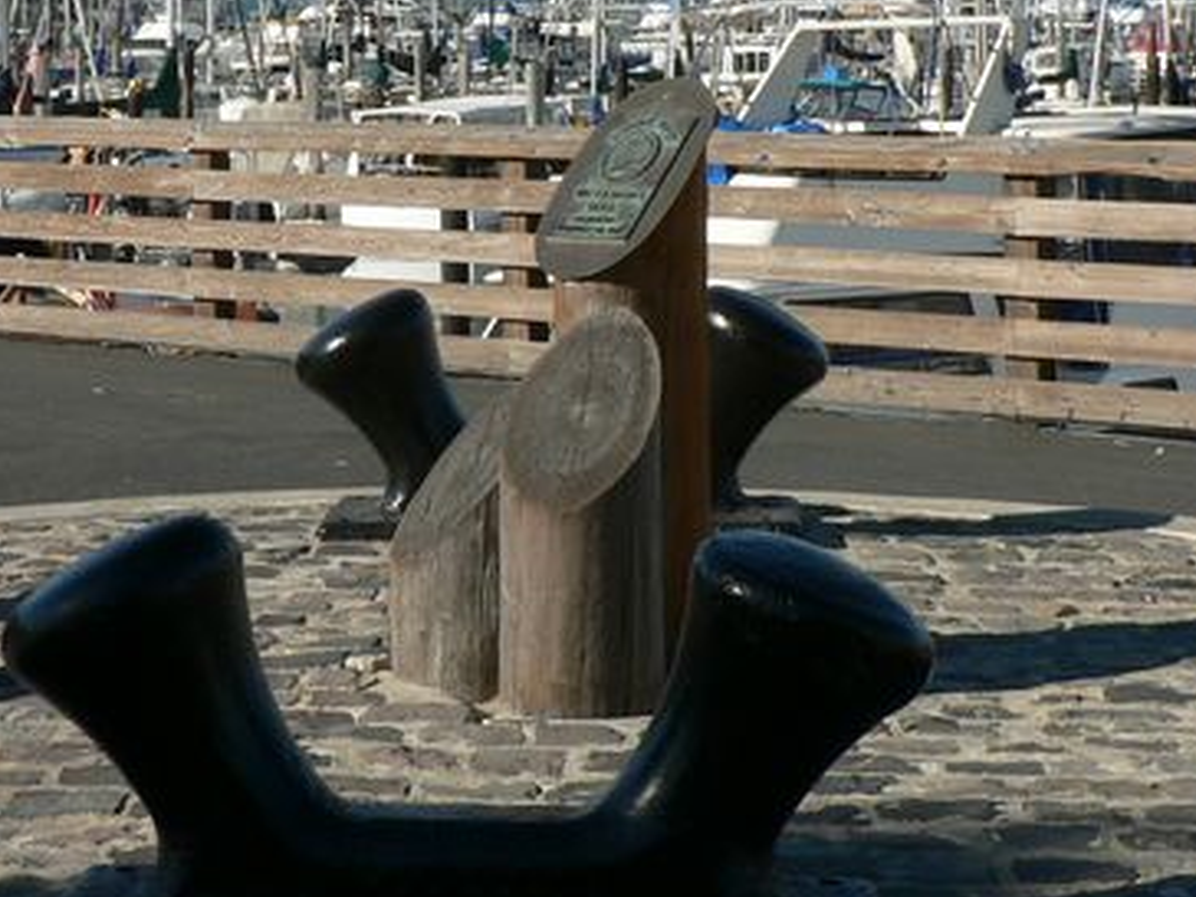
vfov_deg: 14.6
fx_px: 3490
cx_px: 509
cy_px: 171
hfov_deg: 19.4
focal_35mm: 101
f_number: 5
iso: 80
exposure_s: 1/400
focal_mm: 7.7
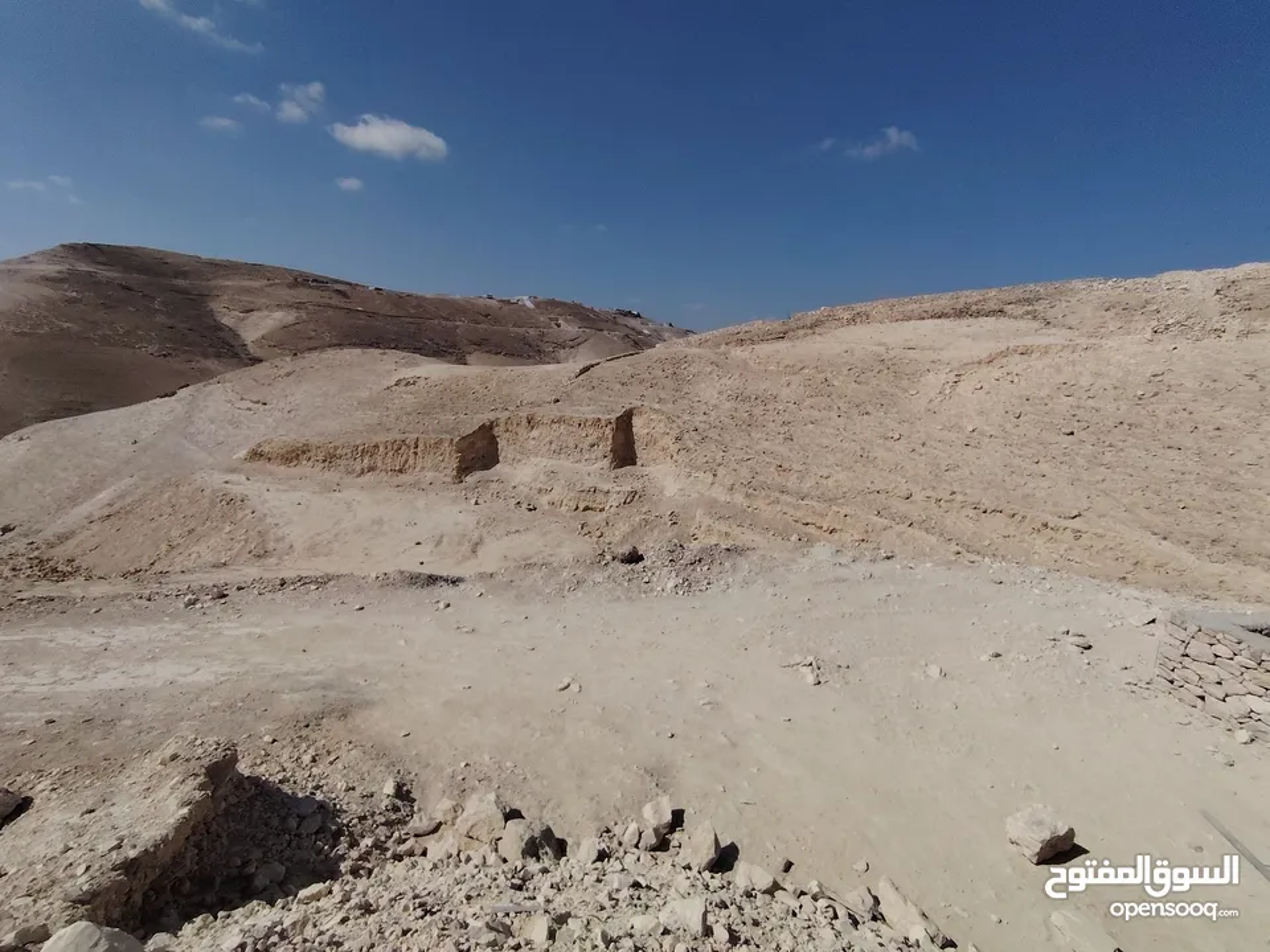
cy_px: 476
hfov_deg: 91.0
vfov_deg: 74.7
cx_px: 635
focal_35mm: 17
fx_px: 624
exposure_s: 1/4501
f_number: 2.2
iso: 100
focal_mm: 1.43
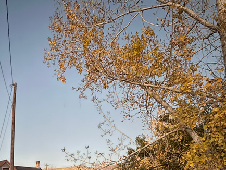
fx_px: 216
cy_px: 181
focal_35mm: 33
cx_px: 95
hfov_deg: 55.1
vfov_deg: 37.0
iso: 800
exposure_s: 1/17
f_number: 2.2
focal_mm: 2.22
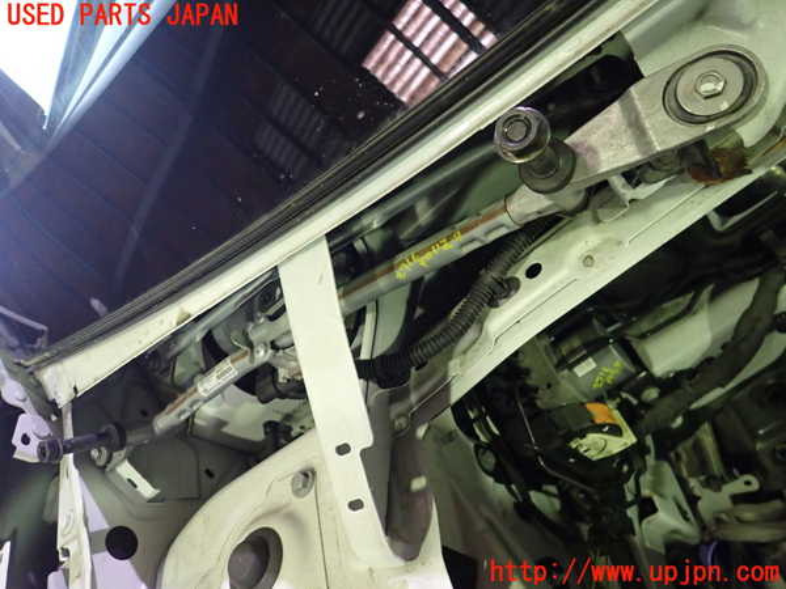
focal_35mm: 25
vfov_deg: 54.9
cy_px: 294
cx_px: 393
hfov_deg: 69.4
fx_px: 568
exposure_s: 1/30
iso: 800
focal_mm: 4.5
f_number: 2
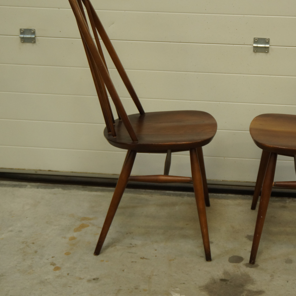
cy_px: 118
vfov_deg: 21.4
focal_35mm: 81
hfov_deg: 21.3
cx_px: 218
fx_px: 781
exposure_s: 1/60
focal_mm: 35
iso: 640
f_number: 4.5
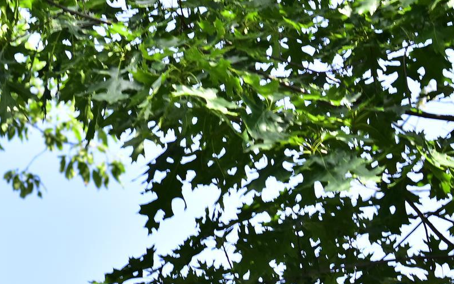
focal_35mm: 274
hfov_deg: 7.7
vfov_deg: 4.8
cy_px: -4
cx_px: 320
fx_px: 3390
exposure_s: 1/200
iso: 400
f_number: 7.1
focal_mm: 70
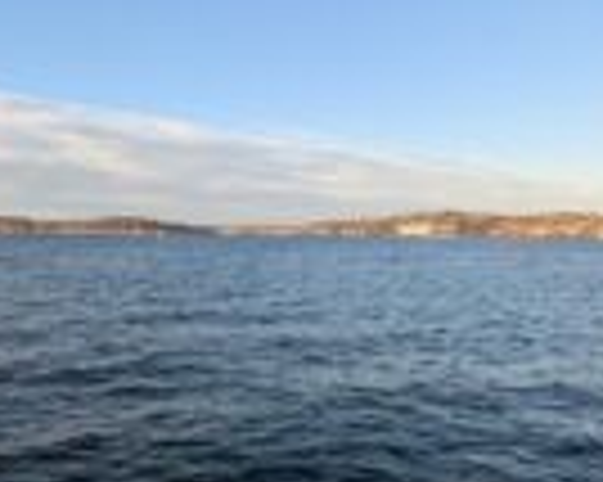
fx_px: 624
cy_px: 164
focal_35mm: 35
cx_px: 266
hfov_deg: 51.4
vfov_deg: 41.7
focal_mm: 2.23
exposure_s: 1/646
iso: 44
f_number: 1.95
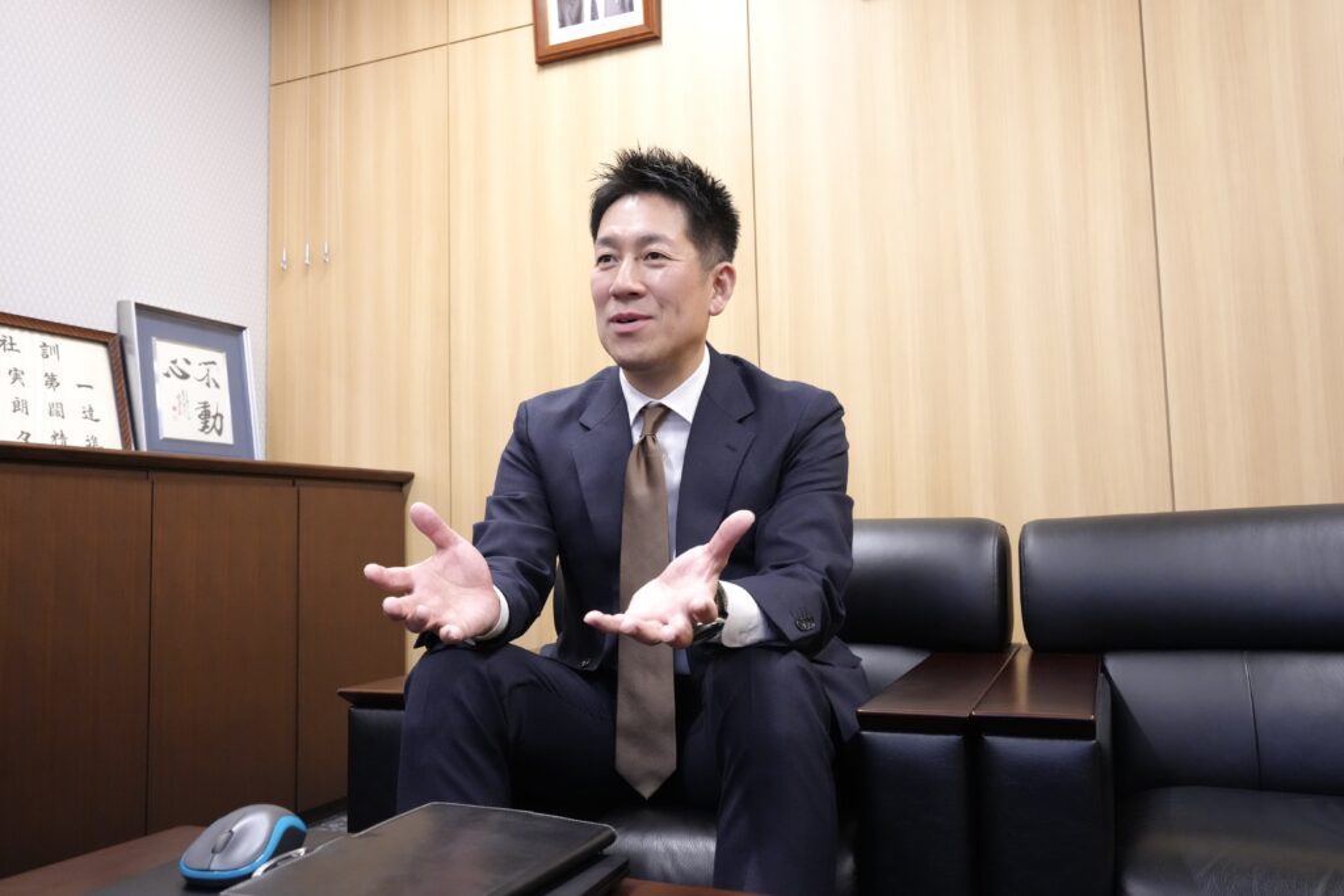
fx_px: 1086
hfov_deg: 63.5
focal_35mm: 29
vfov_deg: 44.8
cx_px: 672
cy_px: 448
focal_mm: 29.1
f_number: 8
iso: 6400
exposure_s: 1/100
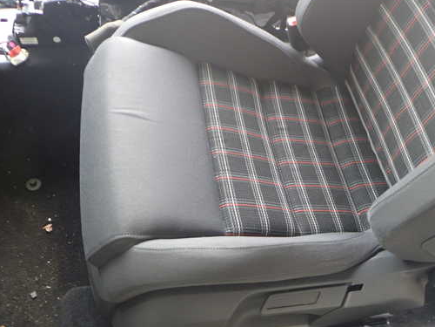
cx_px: 244
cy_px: 155
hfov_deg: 51.2
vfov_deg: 39.6
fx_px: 452
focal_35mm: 36
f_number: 2.3
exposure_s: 1/30
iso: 250
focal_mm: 5.4
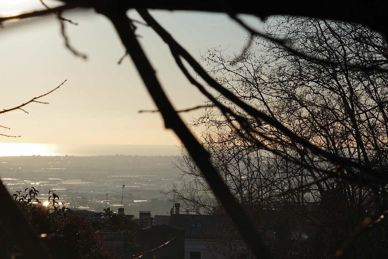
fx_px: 1445
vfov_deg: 10.2
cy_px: 88
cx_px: 38
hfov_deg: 15.1
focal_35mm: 134
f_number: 14
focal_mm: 70
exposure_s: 1/100
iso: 100
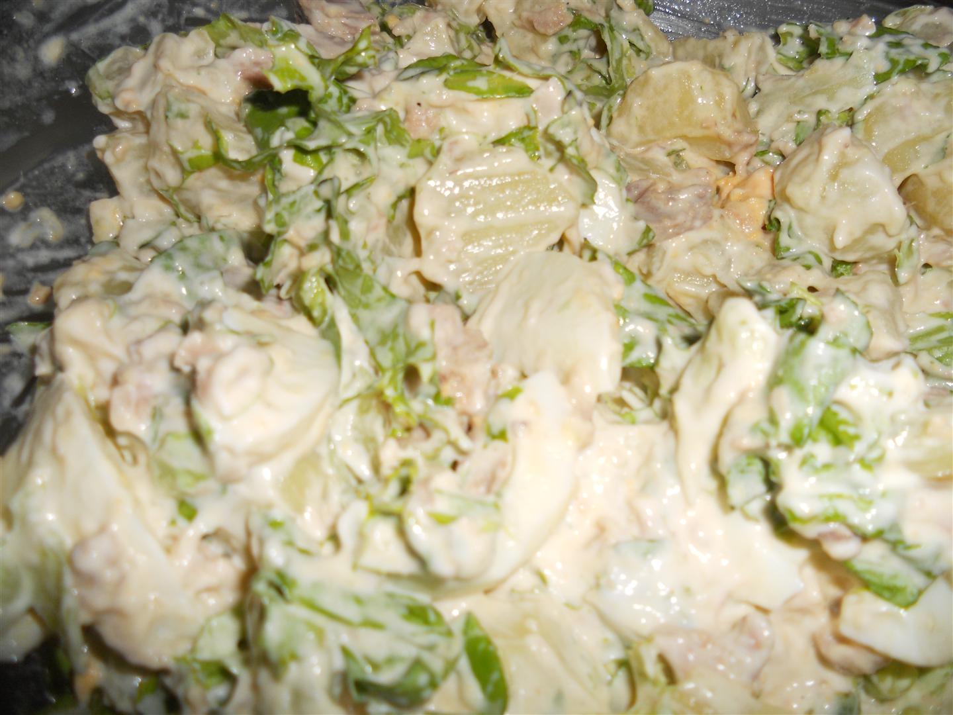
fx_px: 743
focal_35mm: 27
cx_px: 476
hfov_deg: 65.3
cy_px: 358
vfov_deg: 51.4
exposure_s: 1/25
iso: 80
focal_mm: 4.9
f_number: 8
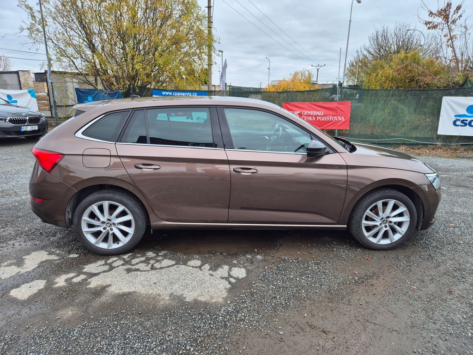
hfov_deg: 73.9
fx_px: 314
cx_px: 236
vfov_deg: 58.9
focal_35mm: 23
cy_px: 178
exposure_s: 1/357
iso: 25
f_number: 1.8
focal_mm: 5.4
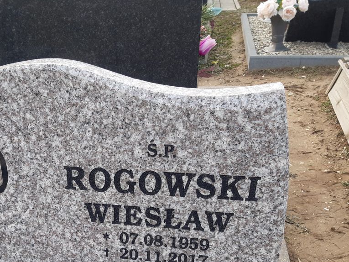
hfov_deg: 39.6
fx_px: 474
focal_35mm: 47
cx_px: 96
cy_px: 235
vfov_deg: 29.6
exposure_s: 1/308
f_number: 1.7
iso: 40
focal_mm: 3.92
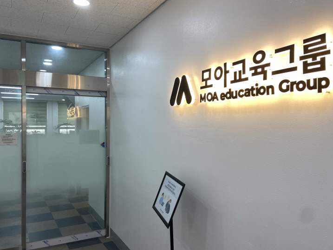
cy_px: 131
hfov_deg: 61.6
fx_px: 279
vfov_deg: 48.2
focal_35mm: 29
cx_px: 156
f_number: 1.8
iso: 32
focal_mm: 4.25
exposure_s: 1/124
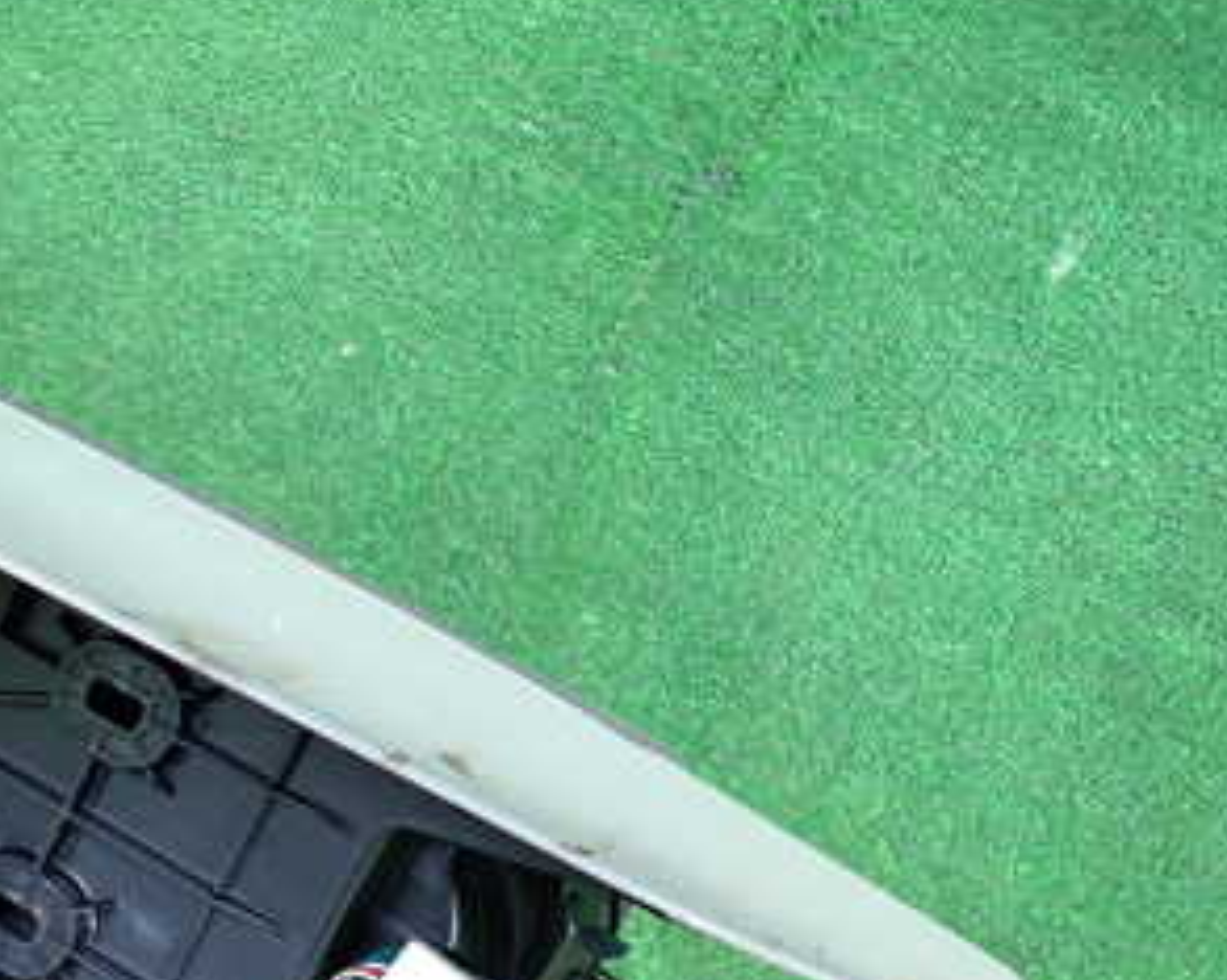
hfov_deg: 34.4
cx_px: 29
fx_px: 1815
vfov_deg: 29.0
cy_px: 879
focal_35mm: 50
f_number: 2
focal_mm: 4.5
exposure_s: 1/125
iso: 200
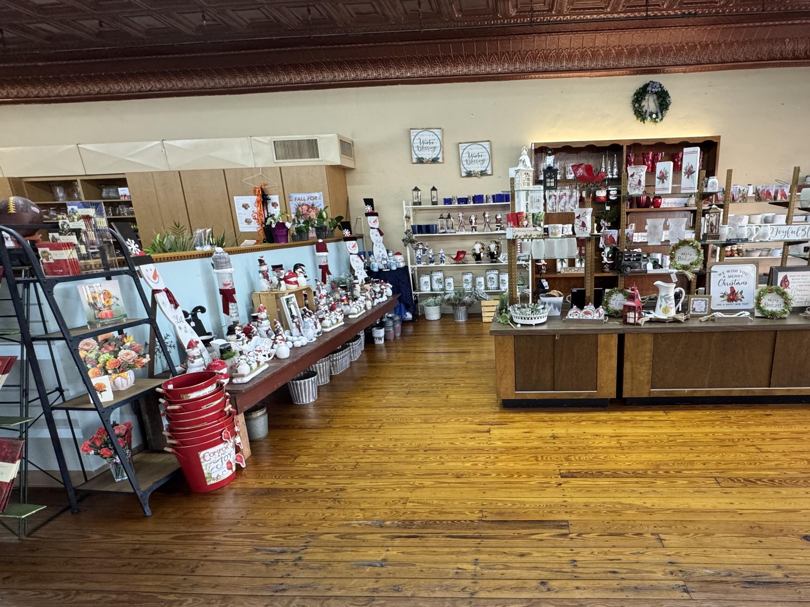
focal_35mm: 18
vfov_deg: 71.5
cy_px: 324
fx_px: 421
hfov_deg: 86.2
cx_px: 502
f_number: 2.2
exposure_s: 1/120
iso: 250
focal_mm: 2.22
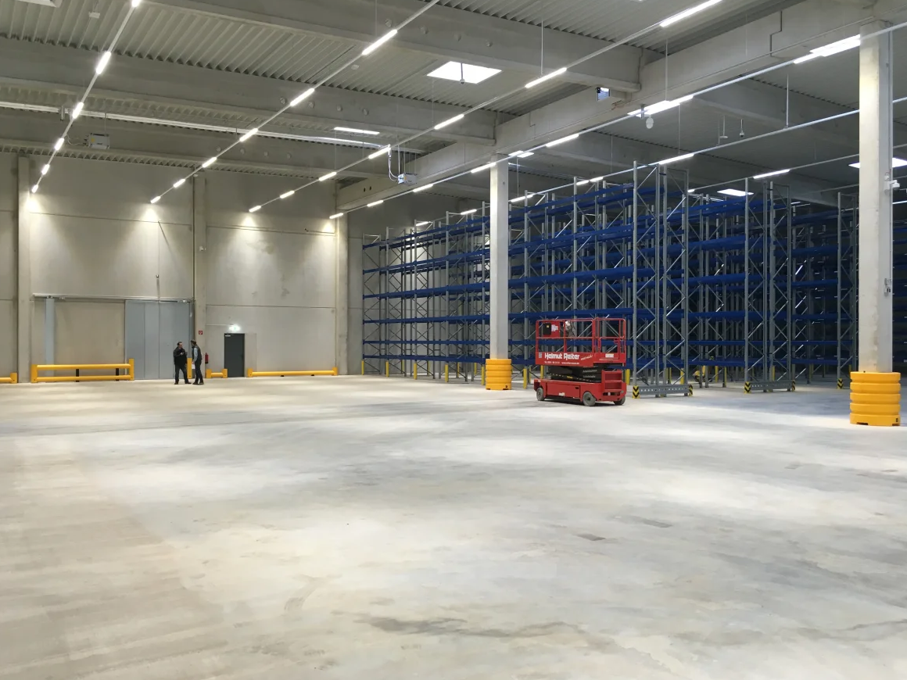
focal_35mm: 30
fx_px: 786
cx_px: 442
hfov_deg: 60.0
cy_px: 347
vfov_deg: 46.8
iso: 80
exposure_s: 1/33
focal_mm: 4.15
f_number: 2.2
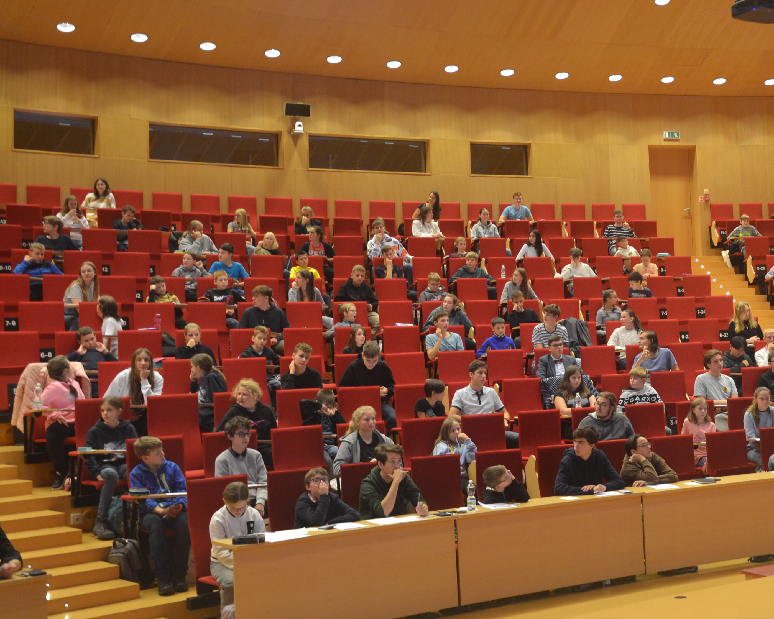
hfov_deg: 36.8
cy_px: 275
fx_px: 1117
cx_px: 630
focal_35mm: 49
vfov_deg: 30.9
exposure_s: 1/15
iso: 500
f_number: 3.8
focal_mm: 21
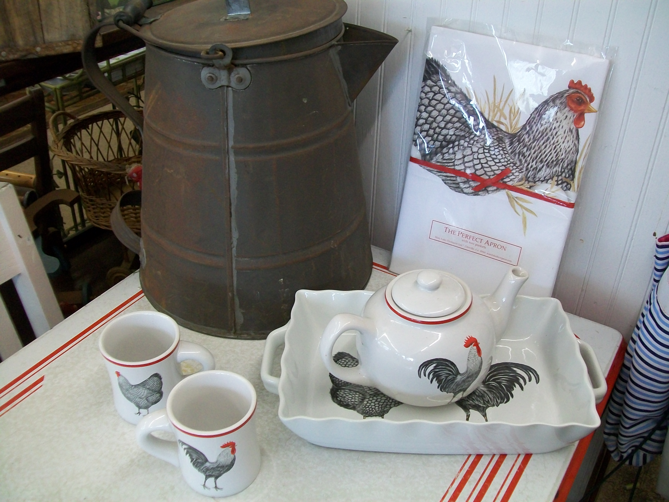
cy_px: 251
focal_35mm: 36
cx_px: 334
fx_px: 696
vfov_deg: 39.7
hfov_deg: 51.4
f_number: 2.7
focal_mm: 6
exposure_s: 1/50
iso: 160
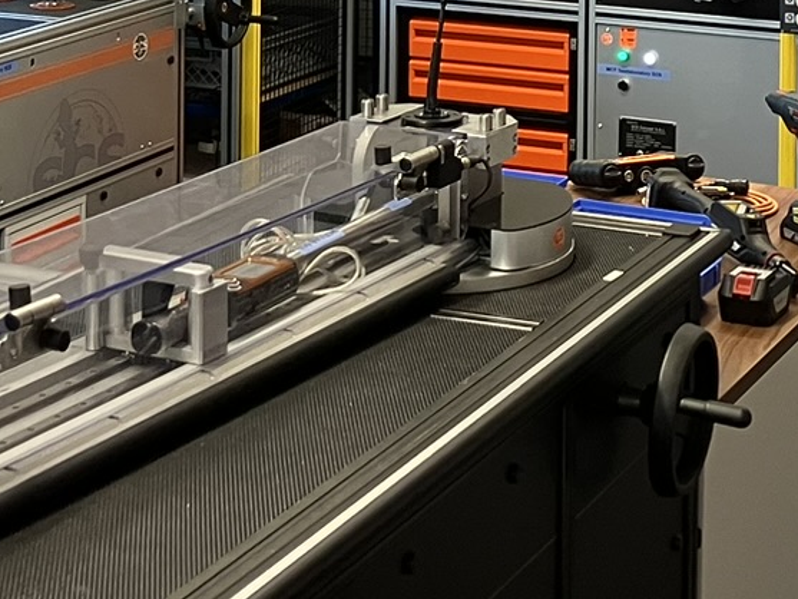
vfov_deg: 13.8
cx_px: 436
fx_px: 2375
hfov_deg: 19.1
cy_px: -192
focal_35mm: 103
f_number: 1.8
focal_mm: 3.99
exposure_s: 1/50
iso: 80
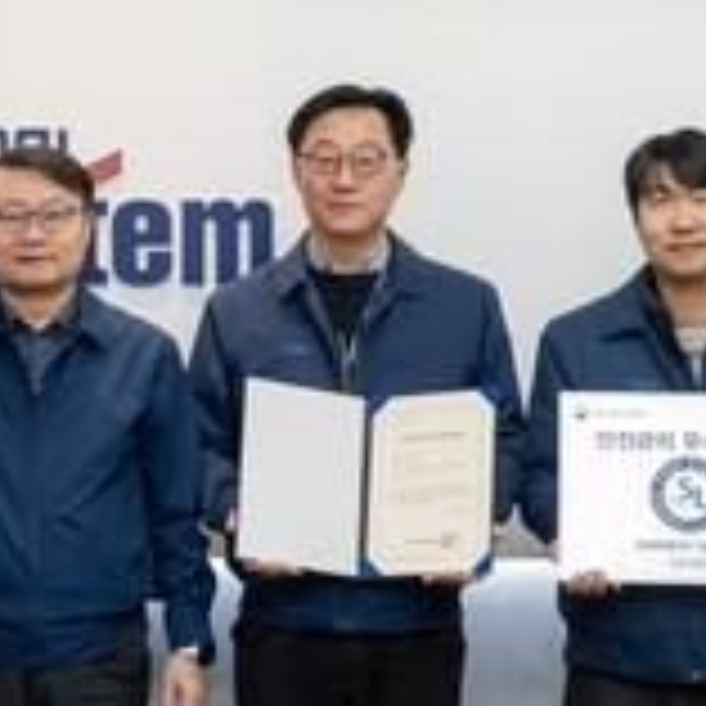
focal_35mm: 104
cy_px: 324
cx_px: 27
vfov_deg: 16.7
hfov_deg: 16.4
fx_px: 2400
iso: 2000
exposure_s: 1/200
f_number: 5.6
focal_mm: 32
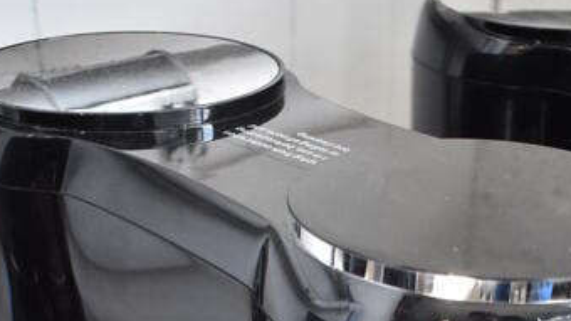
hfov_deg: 27.8
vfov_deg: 14.5
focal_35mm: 76
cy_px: 515
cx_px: 353
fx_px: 1150
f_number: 3.5
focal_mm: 18
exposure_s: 1/125
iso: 1600
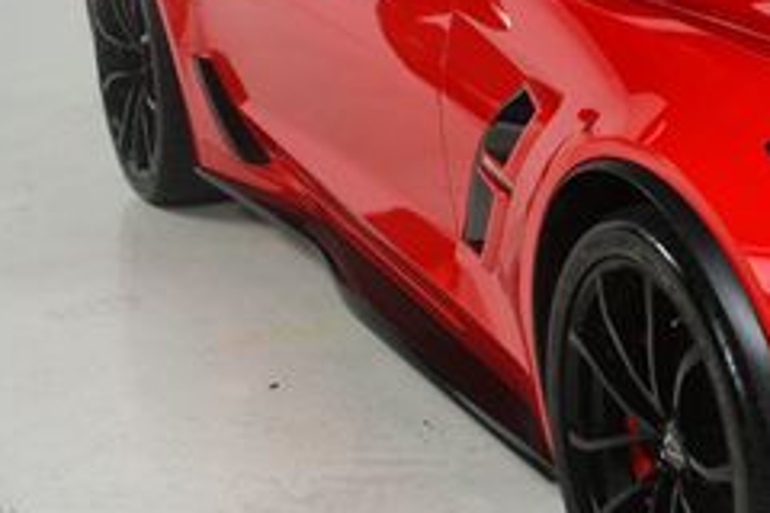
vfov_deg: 14.2
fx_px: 2053
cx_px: 937
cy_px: 228
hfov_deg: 19.9
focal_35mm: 96
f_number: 13
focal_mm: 24
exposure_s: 1/160
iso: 100
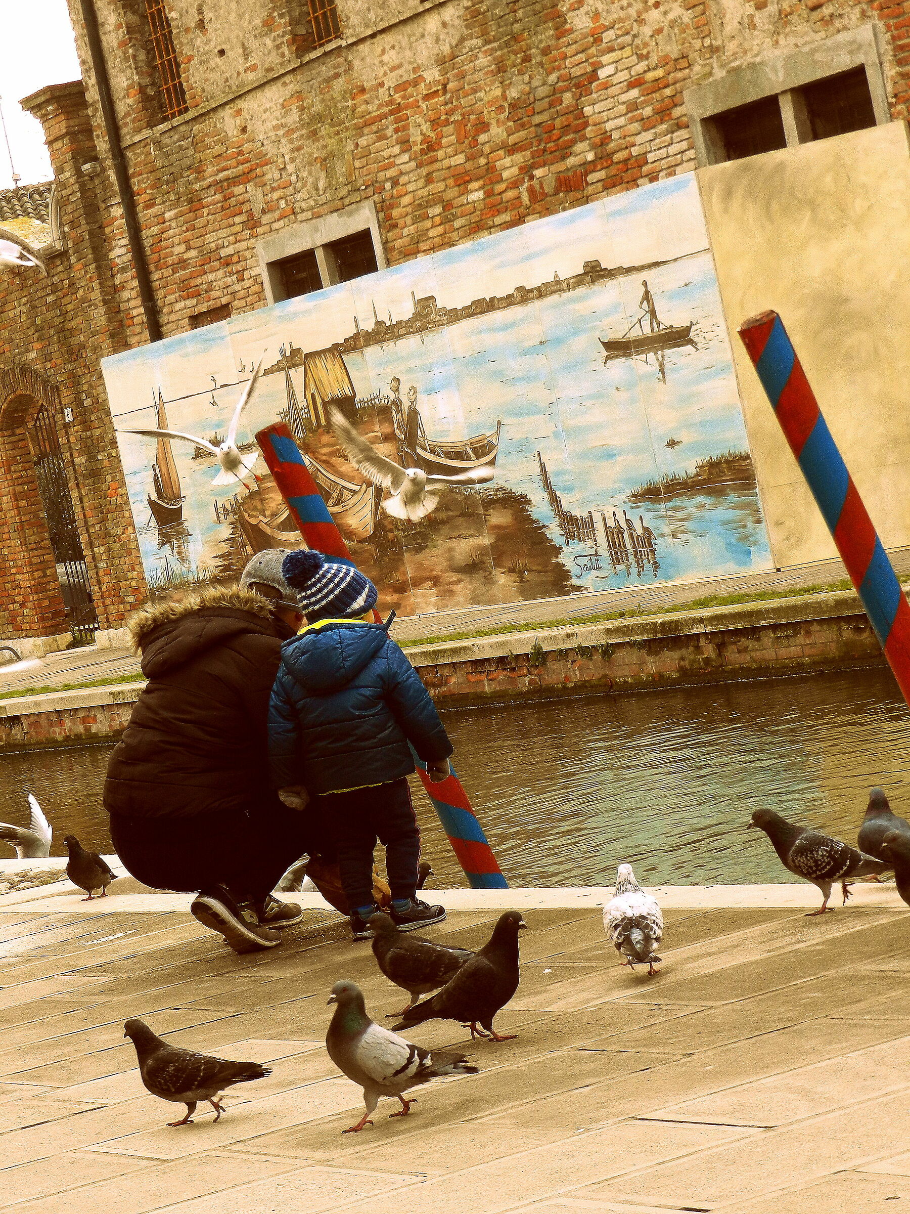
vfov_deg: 17.1
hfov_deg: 12.9
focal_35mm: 115
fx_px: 4031
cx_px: 455
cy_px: 607
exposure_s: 1/250
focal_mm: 20.5
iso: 250
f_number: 4.8
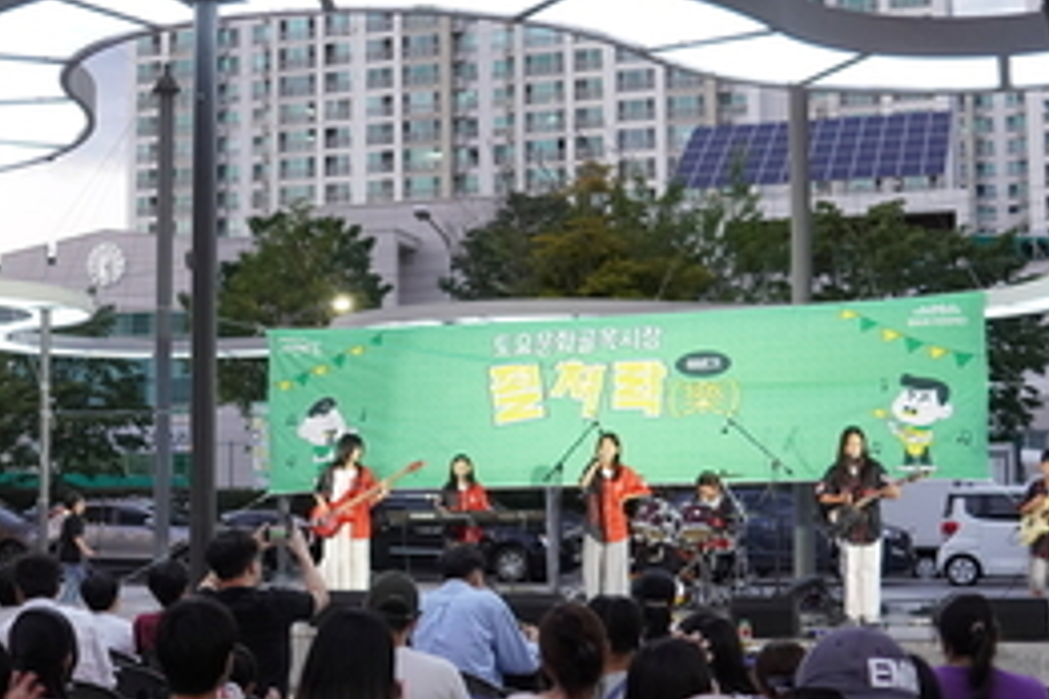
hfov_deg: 31.7
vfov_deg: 21.9
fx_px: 1806
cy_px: 406
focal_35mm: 62
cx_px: 245
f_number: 4
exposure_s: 1/160
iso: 1600
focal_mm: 24
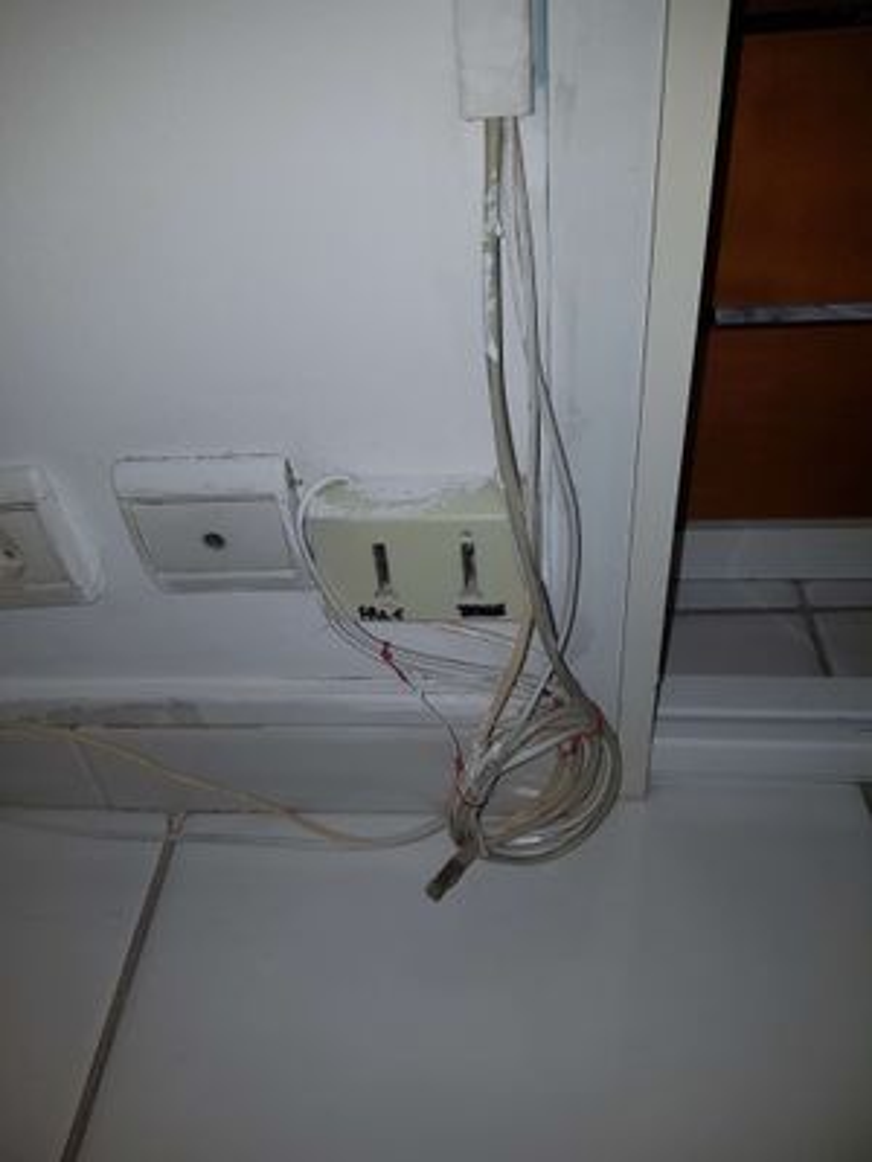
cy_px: 581
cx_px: 436
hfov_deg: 53.1
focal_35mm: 26
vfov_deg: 67.3
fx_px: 873
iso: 50
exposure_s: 1/176
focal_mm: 4.2
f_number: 1.7
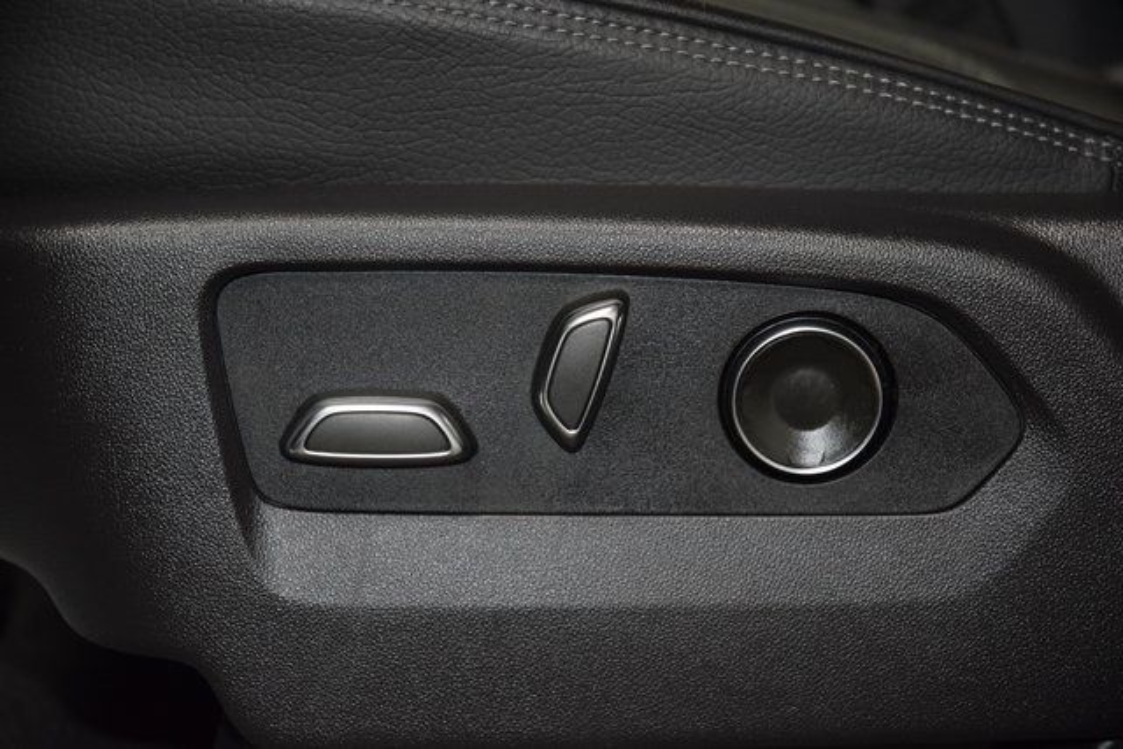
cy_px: 374
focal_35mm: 105
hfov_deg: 19.5
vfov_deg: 13.0
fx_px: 3276
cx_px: 562
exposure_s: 1/80
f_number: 4.5
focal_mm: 70
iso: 1800
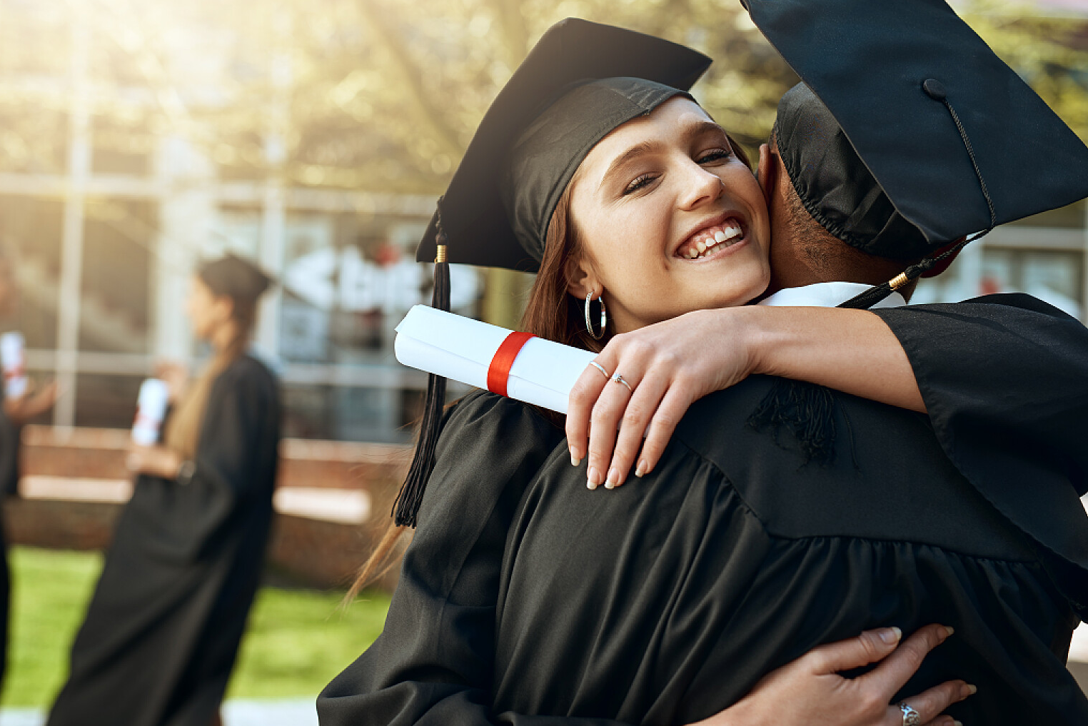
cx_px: 447
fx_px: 1904
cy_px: 307
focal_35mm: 63
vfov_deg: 21.6
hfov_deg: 31.8
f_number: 2.8
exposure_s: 1/320
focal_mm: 50
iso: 100
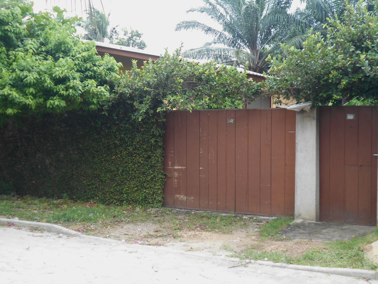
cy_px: 142
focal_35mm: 50
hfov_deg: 38.2
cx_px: 189
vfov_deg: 29.1
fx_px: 546
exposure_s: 1/80
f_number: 4.5
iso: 80
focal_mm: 8.8
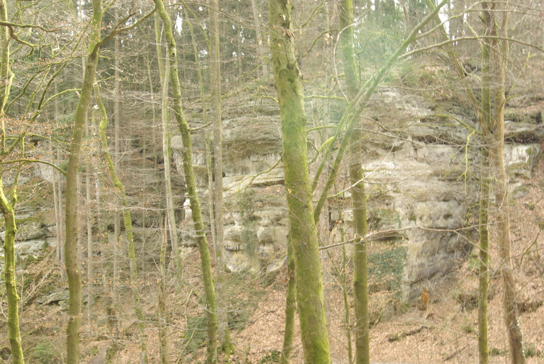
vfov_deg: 27.3
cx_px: 272
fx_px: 749
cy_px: 182
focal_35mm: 50
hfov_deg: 39.9
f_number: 11
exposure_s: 1/15
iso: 400
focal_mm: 33
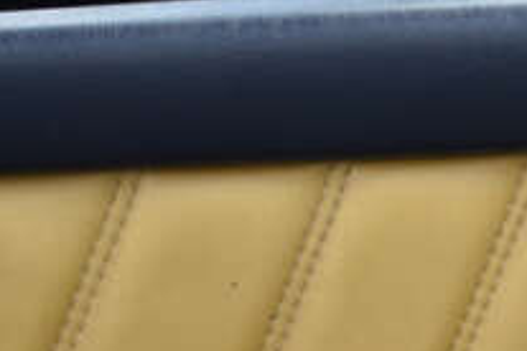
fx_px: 2935
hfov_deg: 10.0
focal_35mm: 200
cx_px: 710
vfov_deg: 6.7
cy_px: 581
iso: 560
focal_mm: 27
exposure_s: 1/40
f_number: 4
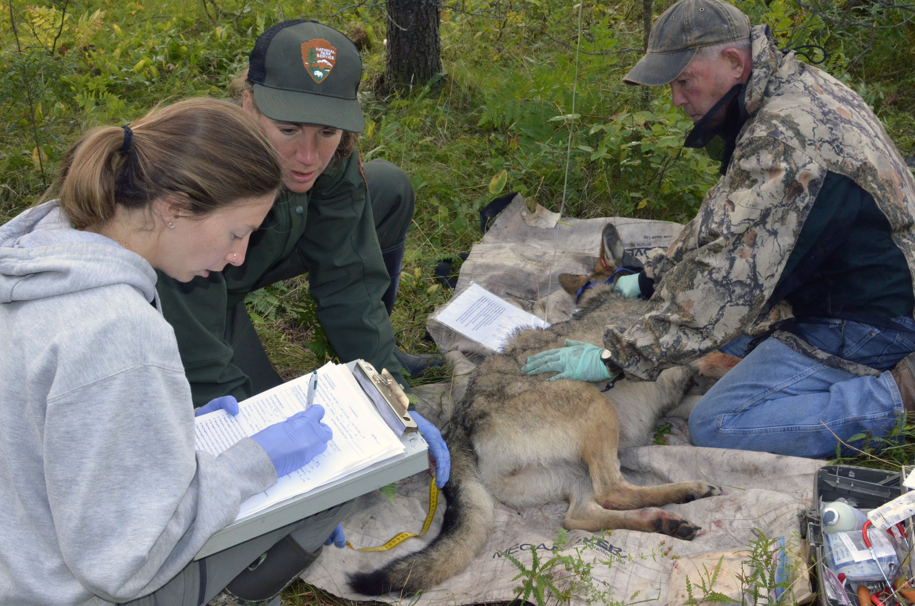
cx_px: 458
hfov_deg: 37.9
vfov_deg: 25.6
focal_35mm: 52
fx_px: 1332
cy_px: 303
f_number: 14
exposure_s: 1/250
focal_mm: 35
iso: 2500
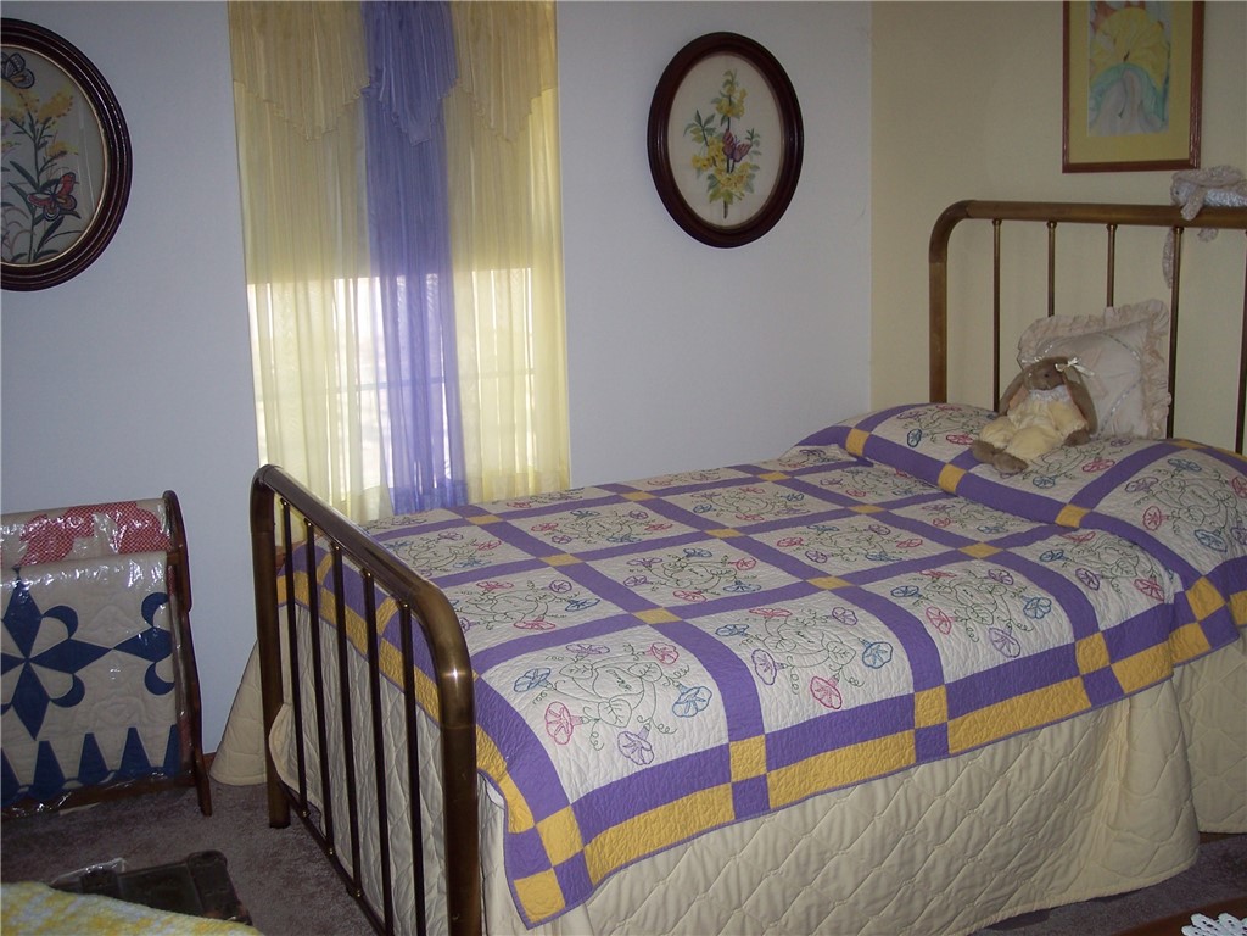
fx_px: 1405
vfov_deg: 36.8
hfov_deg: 47.9
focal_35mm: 39
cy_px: 468
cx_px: 624
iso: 100
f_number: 2.8
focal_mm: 8
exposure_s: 1/60
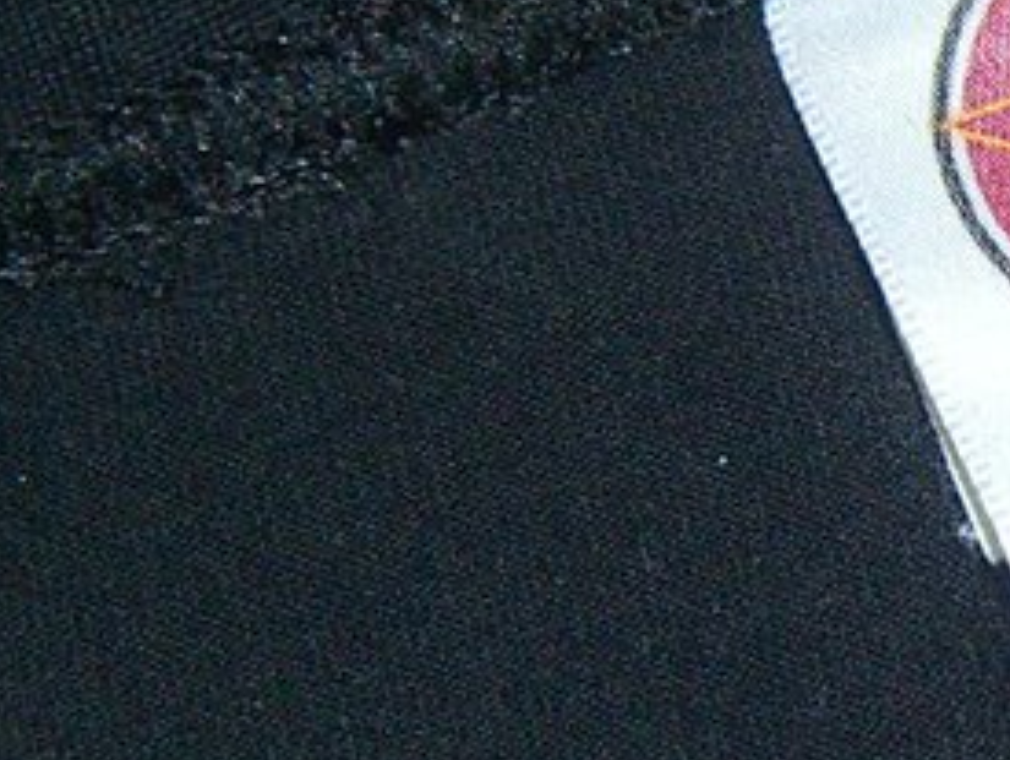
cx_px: 1295
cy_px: 441
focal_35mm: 184
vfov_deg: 8.1
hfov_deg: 10.5
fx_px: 5376
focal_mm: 7.9
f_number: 2.8
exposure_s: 1/60
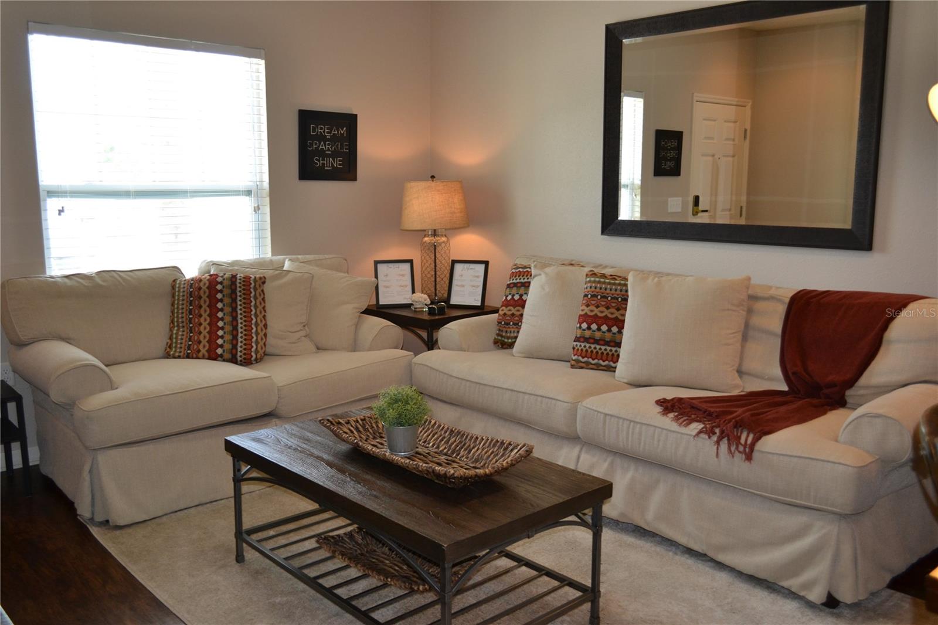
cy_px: 312
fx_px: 781
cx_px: 469
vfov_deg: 43.6
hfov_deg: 61.9
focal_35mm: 30
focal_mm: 20
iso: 450
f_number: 3.8
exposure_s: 1/60
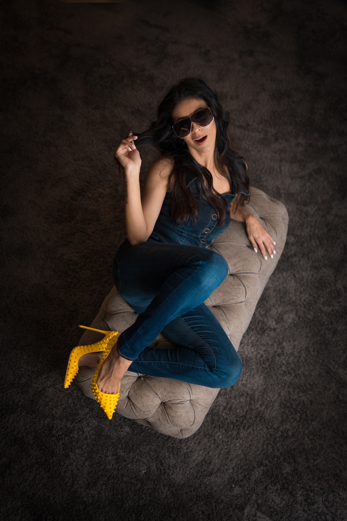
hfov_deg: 37.9
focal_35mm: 35
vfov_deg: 54.4
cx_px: 174
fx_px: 506
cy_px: 260
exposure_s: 1/500
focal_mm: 35
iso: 100
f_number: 1.4
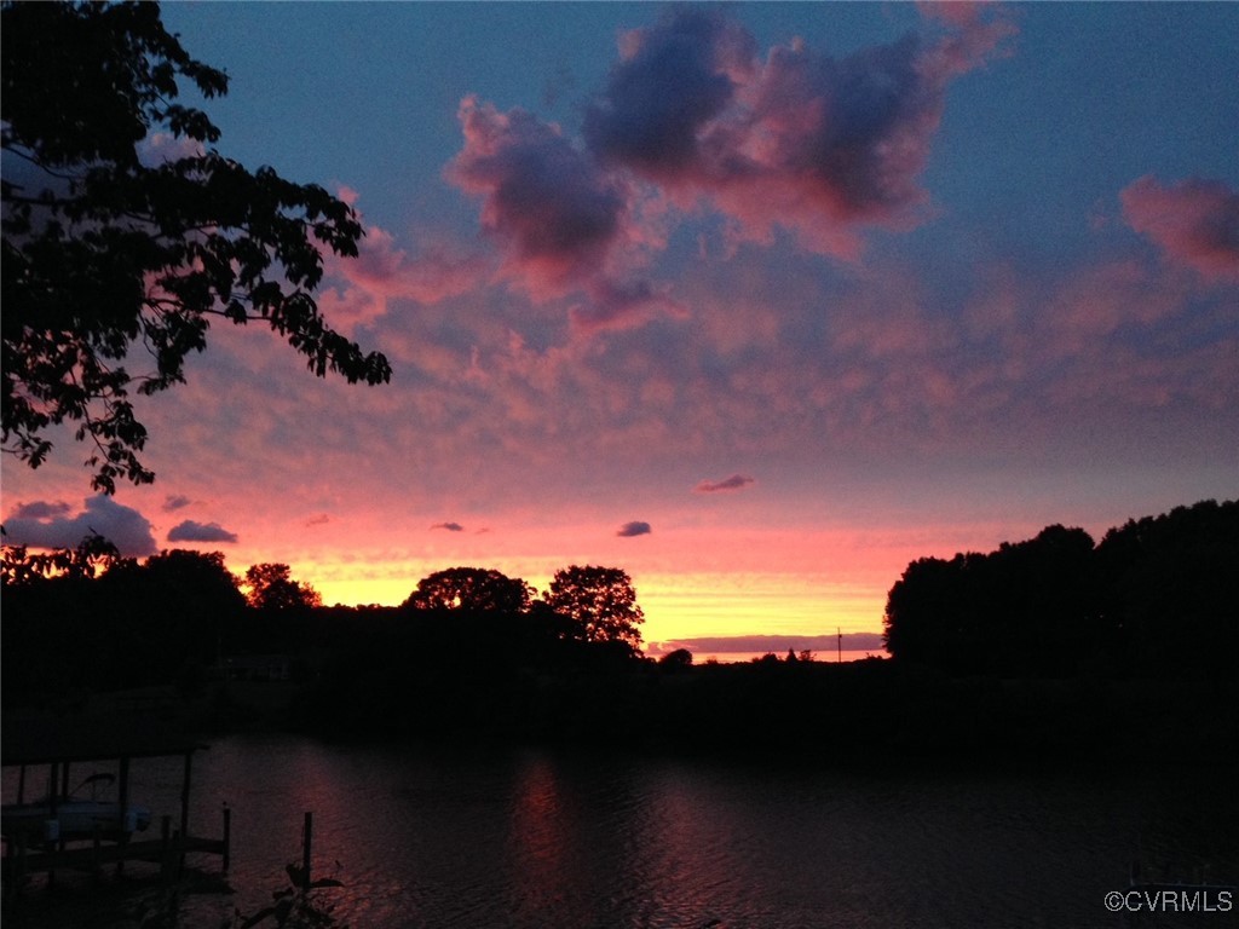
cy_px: 464
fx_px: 1181
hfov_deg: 55.4
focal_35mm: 33
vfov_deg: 42.9
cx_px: 620
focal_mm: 4.12
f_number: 2.4
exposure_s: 1/20
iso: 200
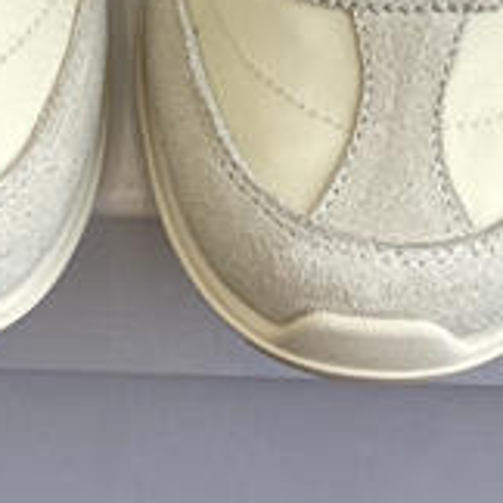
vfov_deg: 6.9
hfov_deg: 7.1
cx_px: 146
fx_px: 4044
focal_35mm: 246
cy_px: -385
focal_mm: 6
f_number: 2
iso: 20
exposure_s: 1/146
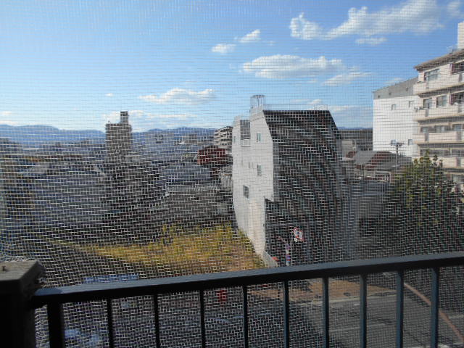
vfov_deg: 53.1
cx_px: 232
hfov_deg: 67.3
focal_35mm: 26
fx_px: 349
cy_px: 174
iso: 80
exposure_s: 1/1250
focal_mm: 4.6
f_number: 3.2
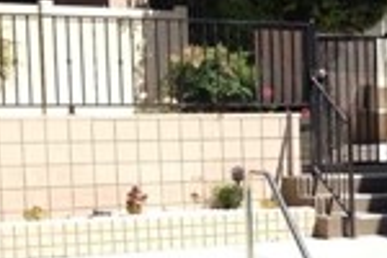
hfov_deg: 12.8
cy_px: 284
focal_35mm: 146
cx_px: 702
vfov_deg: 9.3
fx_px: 1569
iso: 50
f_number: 2.4
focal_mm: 4.12
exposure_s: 1/968
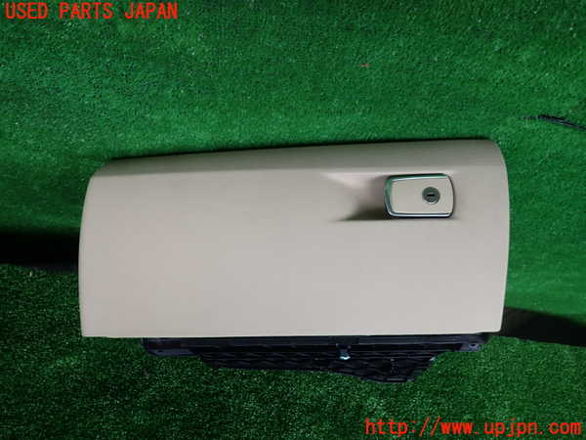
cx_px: 293
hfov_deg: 69.4
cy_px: 220
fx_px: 423
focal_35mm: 25
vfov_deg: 54.9
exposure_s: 1/200
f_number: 2
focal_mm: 4.5
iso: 100
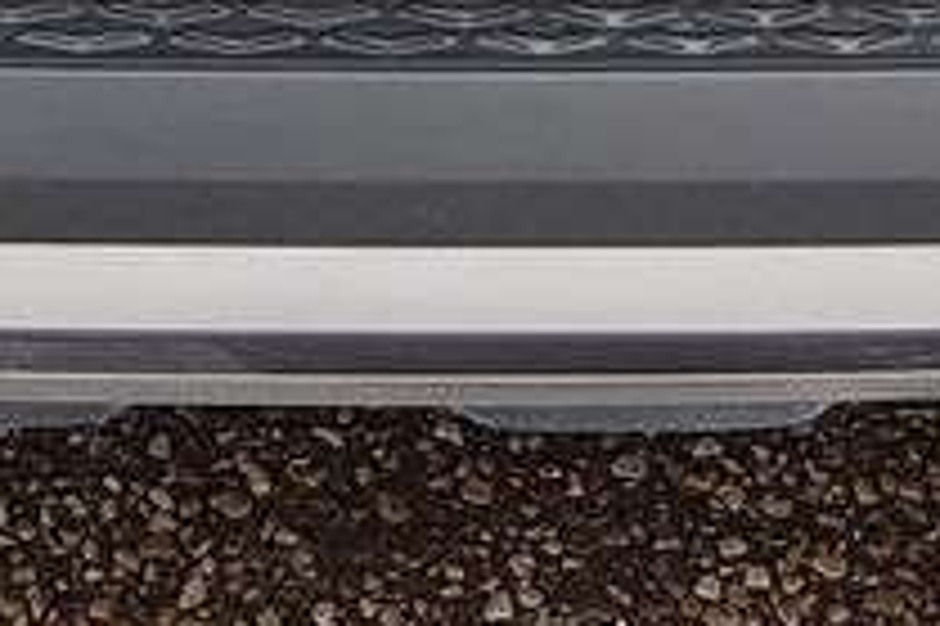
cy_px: -1351
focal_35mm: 166
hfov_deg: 12.4
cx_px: 247
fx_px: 4331
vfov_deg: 7.2
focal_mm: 4.2
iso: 40
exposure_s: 1/158
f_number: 1.7
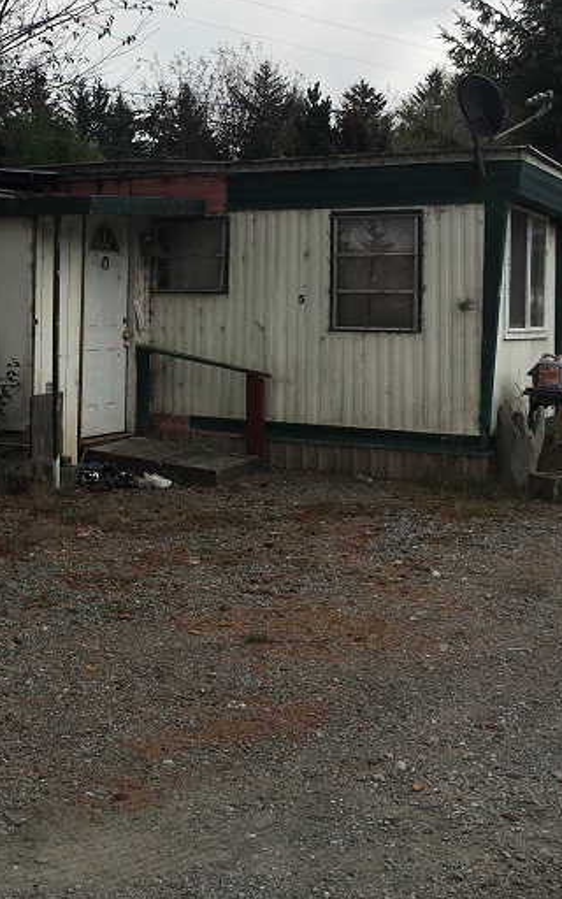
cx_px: 68
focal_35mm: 48
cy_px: 298
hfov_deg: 26.1
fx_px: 1176
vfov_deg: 41.3
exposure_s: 1/801
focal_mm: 4.15
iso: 25
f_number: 2.2
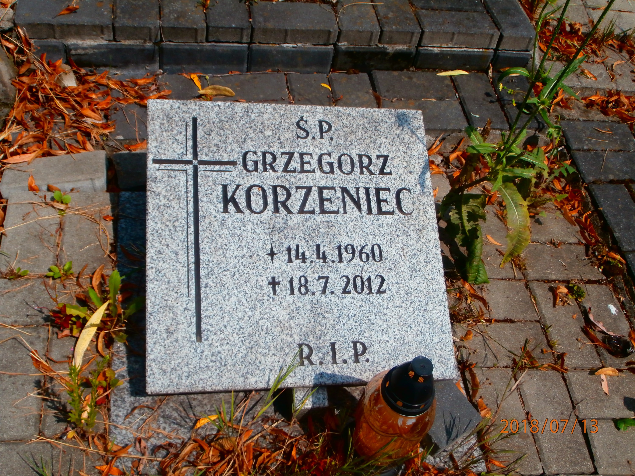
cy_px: 238
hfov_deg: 49.0
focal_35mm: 38
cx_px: 318
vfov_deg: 37.7
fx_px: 697
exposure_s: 1/1600
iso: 100
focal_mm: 6.67
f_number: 3.9
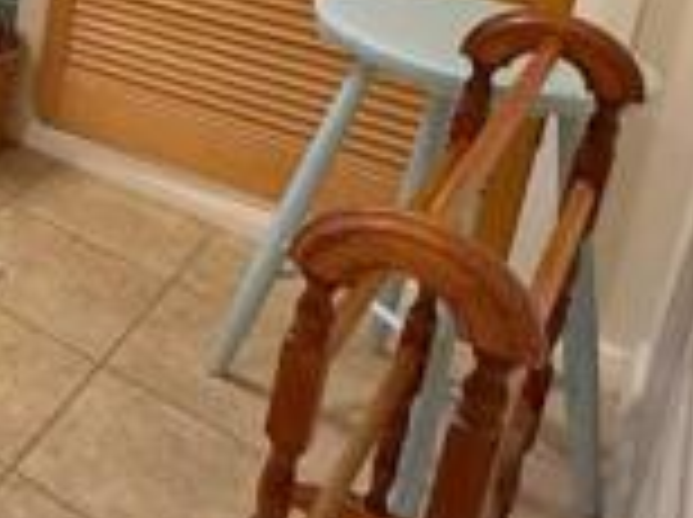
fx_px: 1059
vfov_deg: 23.5
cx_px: -434
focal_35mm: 53
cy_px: -196
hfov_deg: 24.5
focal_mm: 2.22
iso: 250
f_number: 2.2
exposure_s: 1/50
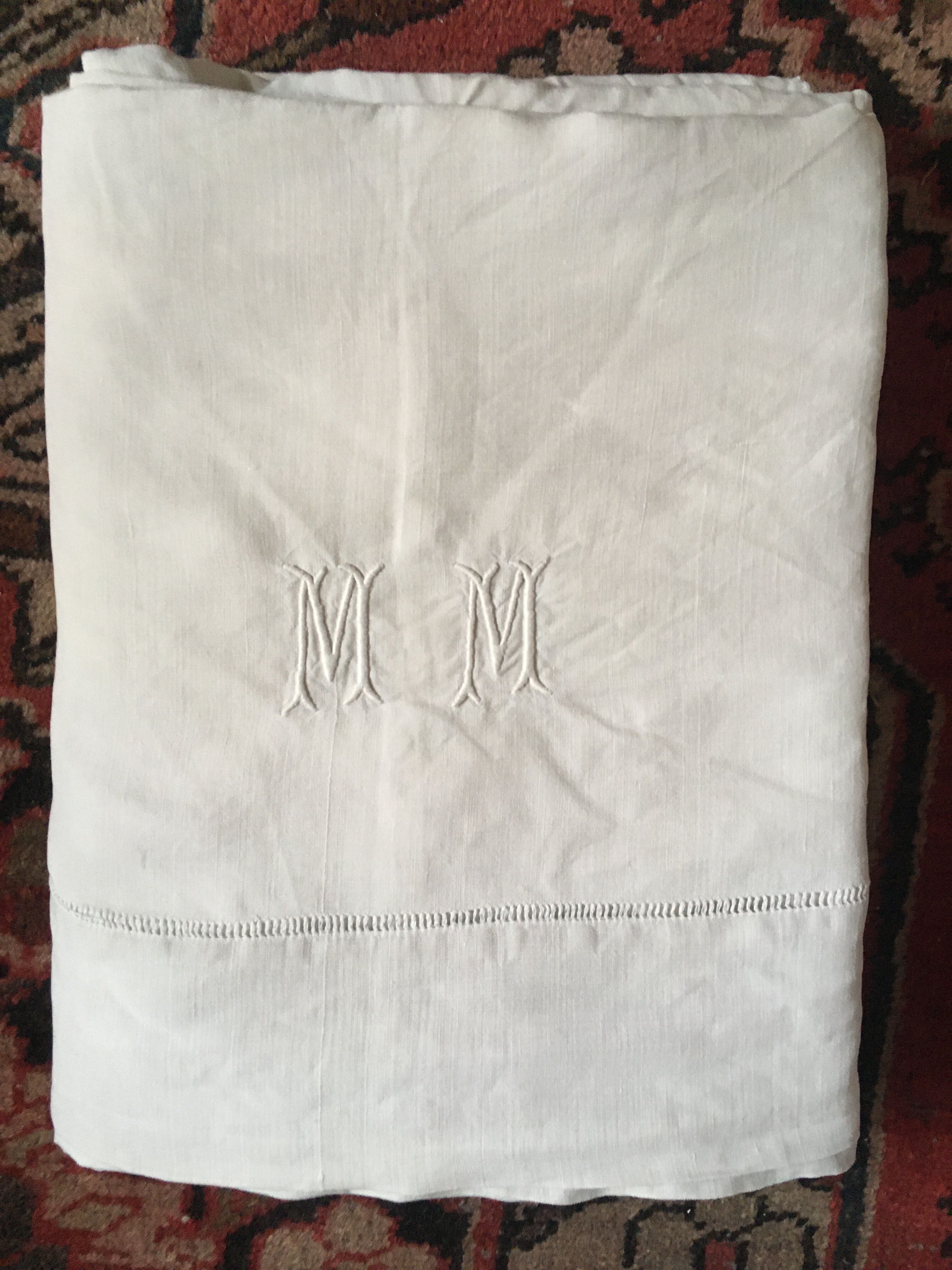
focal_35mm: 29
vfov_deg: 61.7
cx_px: 476
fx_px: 1063
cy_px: 635
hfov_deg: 48.2
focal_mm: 4.15
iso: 160
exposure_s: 1/33
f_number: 2.2
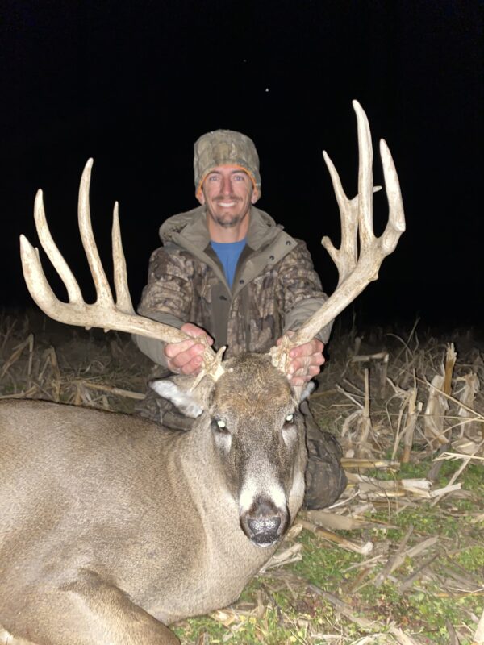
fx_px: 485
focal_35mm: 26
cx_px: 242
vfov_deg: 67.3
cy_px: 322
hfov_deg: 53.1
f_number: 1.8
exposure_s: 1/4
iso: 160
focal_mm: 4.25
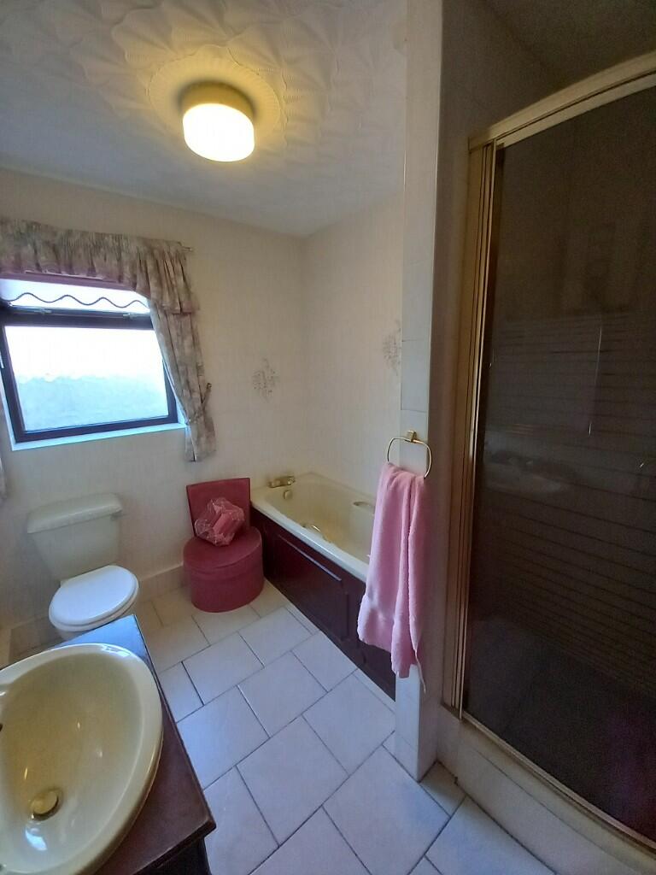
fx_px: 328
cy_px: 438
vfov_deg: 106.2
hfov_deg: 89.9
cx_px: 328
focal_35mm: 13
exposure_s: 1/25
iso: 250
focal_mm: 1.13
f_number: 2.2
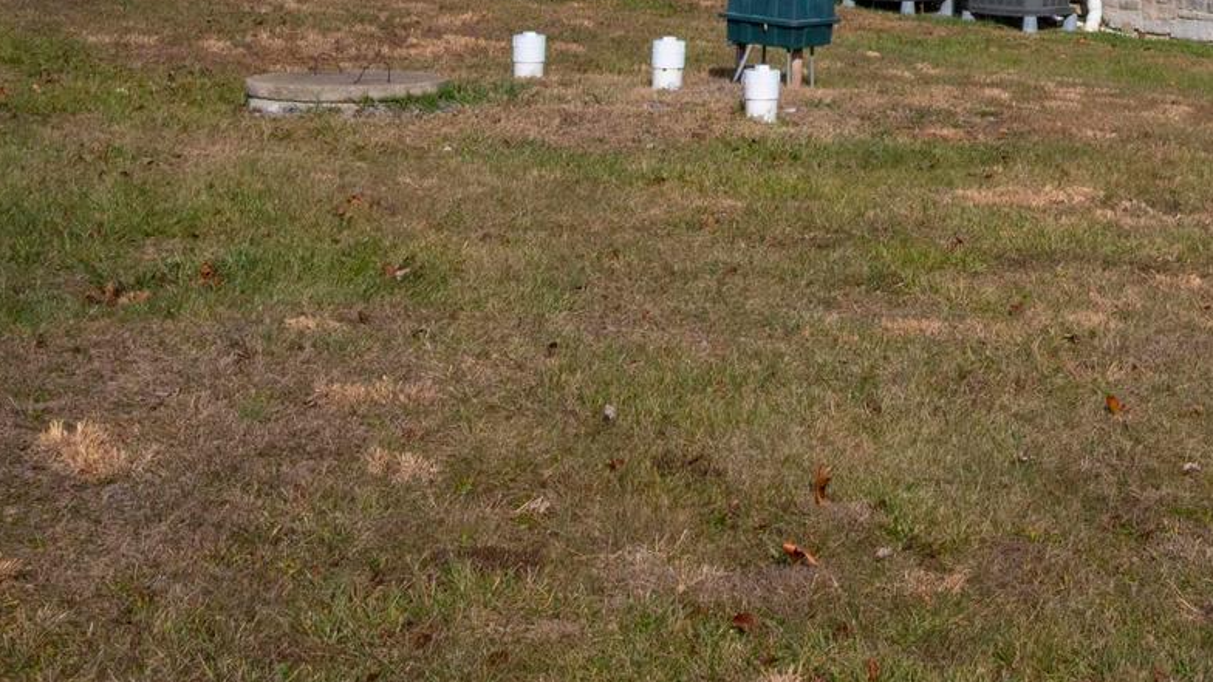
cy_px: -343
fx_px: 2681
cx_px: 1228
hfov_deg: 24.3
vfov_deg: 13.6
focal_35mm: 83
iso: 1000
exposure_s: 1/1250
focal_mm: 30.5
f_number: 18
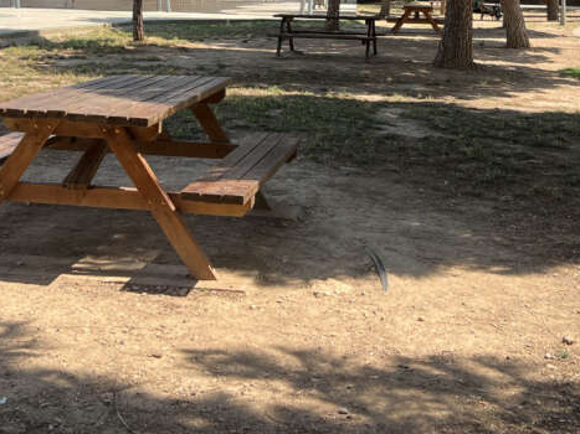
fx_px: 988
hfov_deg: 32.7
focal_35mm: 59
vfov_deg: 23.5
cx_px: 258
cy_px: -25
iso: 50
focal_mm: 5.7
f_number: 1.5
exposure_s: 1/2299
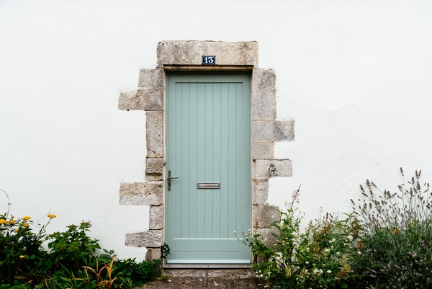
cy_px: 144
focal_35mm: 31
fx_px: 372
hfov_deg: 60.2
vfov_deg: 42.4
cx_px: 216
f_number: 7.1
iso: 100
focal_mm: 31
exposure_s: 1/200
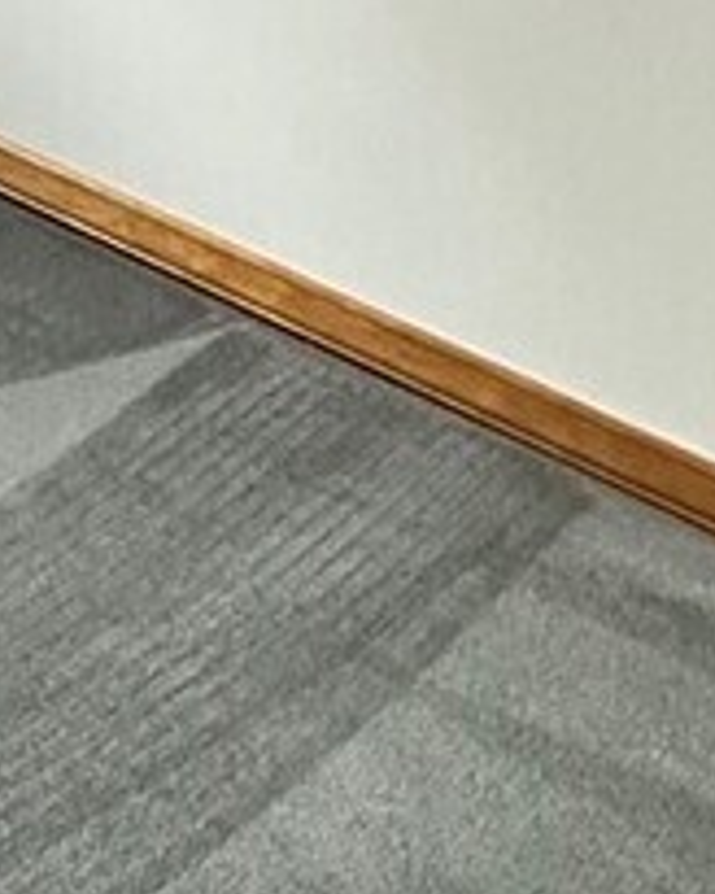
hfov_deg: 12.7
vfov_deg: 16.3
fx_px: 2539
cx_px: -950
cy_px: -781
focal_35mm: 96
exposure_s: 1/65
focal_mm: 2.22
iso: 320
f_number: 2.2
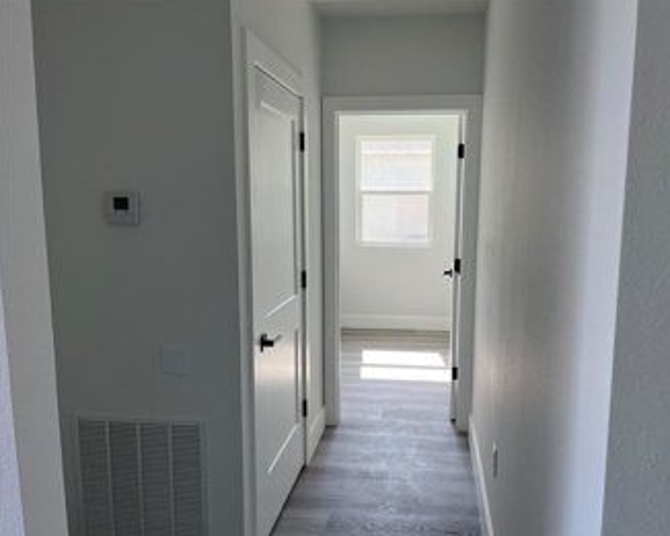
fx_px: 555
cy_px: 271
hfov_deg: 62.1
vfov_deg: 51.6
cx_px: 368
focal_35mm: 28
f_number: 1.6
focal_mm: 5.1
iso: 50
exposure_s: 1/161
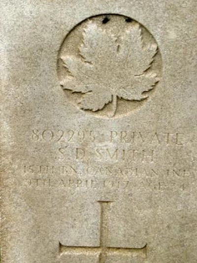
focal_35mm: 75
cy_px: 132
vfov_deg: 26.0
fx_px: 569
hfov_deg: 19.6
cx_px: 98
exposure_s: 1/72.7
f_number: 4
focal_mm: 13.4
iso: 137
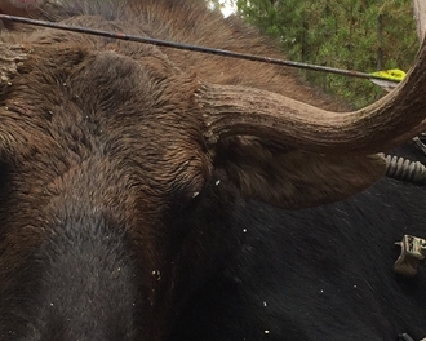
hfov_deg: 18.6
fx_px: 1299
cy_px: 105
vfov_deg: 14.9
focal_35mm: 103
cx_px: 249
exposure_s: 1/425
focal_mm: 4.15
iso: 32
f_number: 2.2
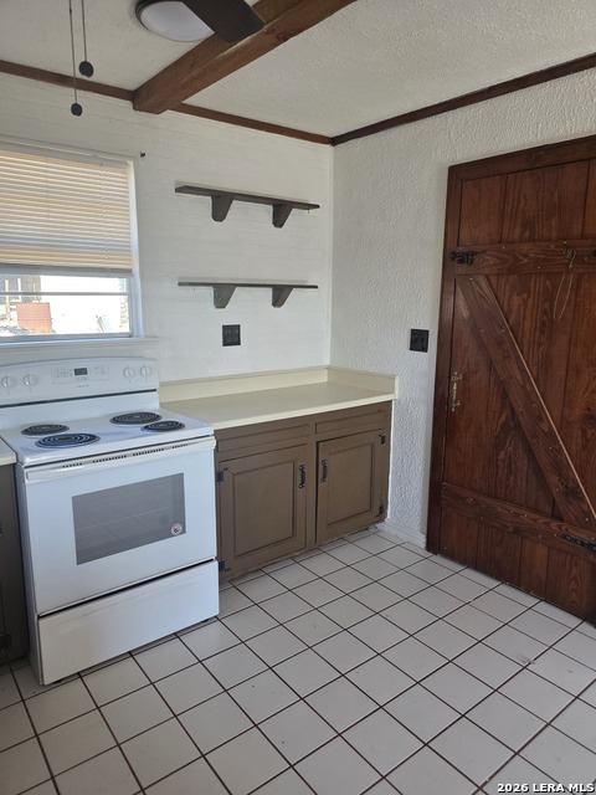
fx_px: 528
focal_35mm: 23
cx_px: 298
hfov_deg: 58.9
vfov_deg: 73.9
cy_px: 398
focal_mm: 6.3
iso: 125
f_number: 1.7
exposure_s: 1/180
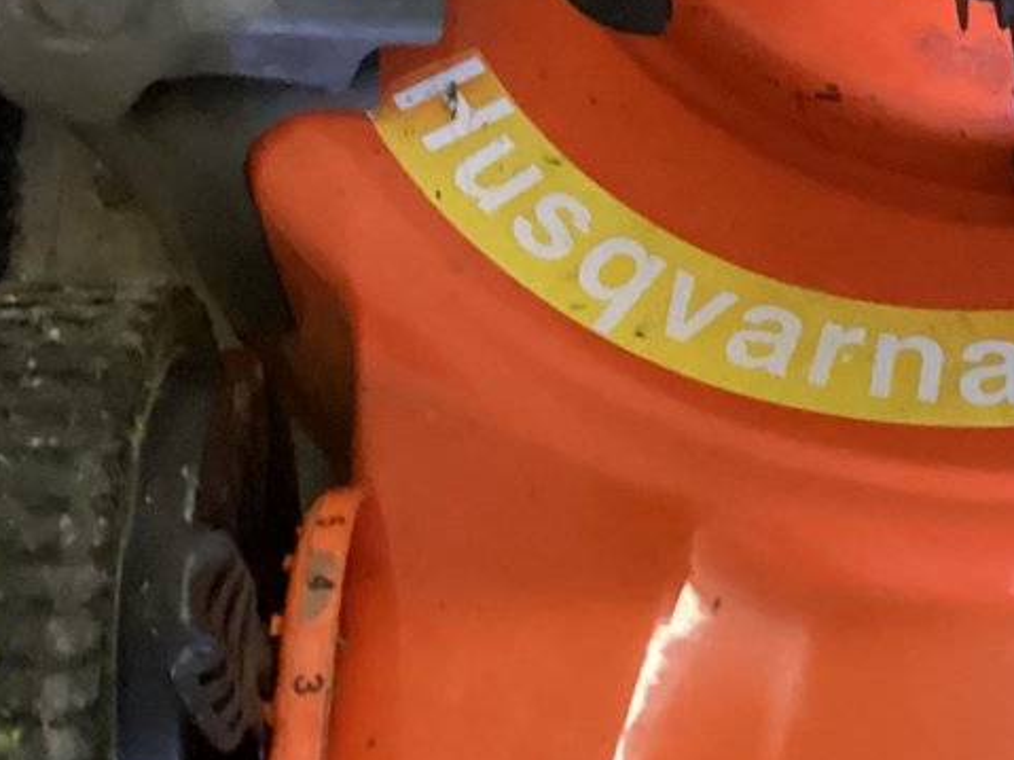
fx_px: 2870
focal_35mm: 98
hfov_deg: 19.5
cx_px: 981
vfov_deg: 14.5
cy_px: -181
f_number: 2.4
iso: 640
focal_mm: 3.3
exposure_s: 1/25
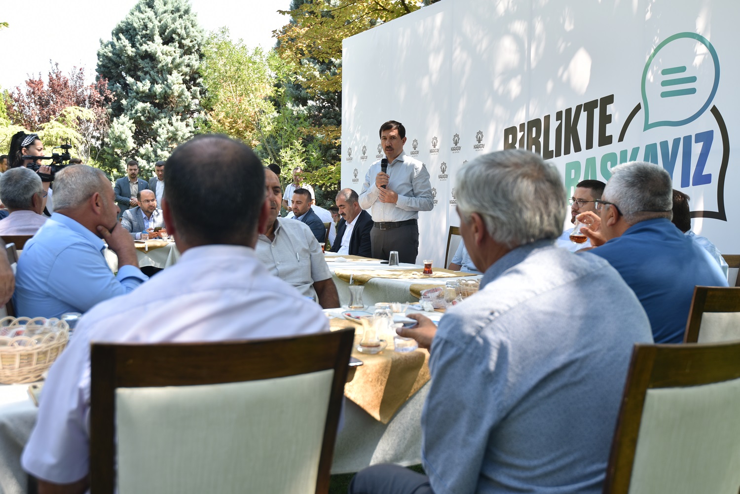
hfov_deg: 54.4
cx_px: 370
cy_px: 247
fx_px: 720
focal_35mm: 35
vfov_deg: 37.9
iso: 100
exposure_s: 1/100
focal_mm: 35
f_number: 4.5
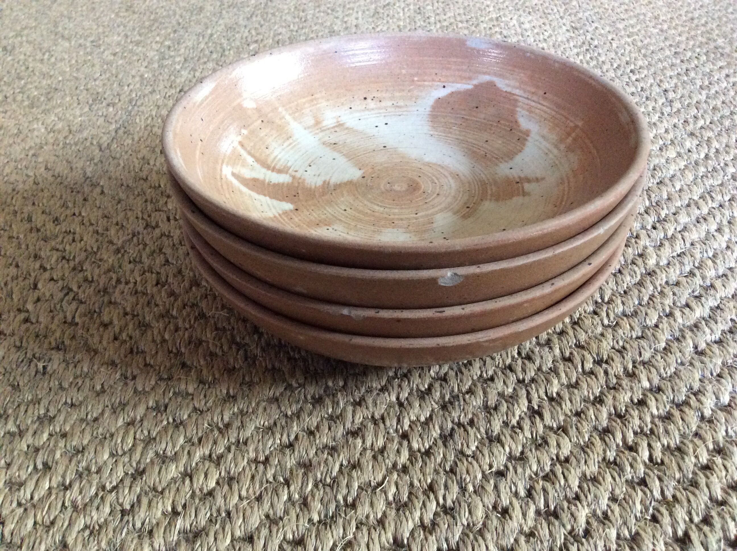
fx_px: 680
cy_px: 276
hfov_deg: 56.9
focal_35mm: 32
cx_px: 368
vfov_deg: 44.1
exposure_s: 1/25
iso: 320
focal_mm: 3.3
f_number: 2.4
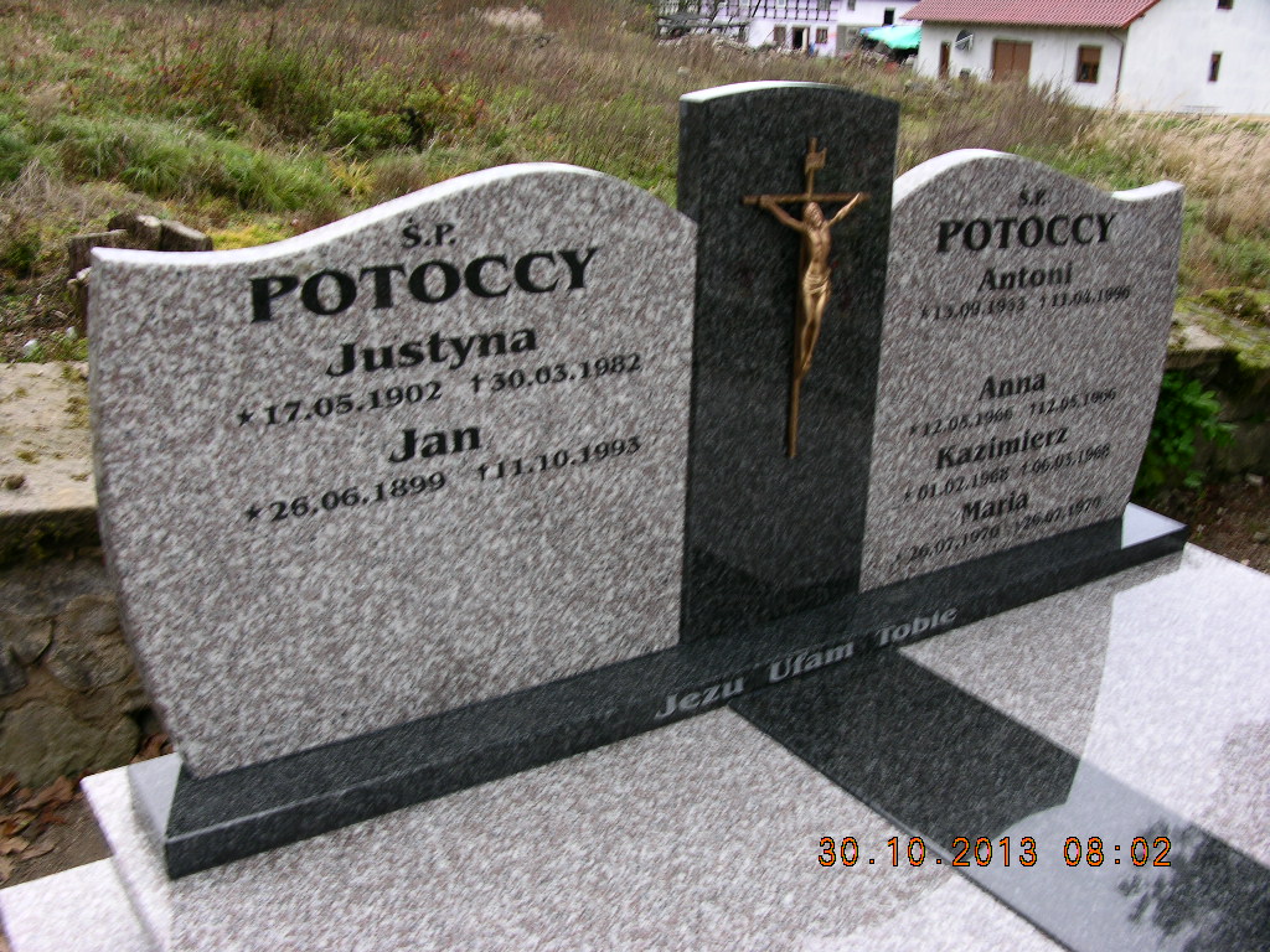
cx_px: 635
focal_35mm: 35
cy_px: 476
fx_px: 1284
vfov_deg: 40.7
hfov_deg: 52.6
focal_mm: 8.9
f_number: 3.5
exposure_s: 1/23
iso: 50
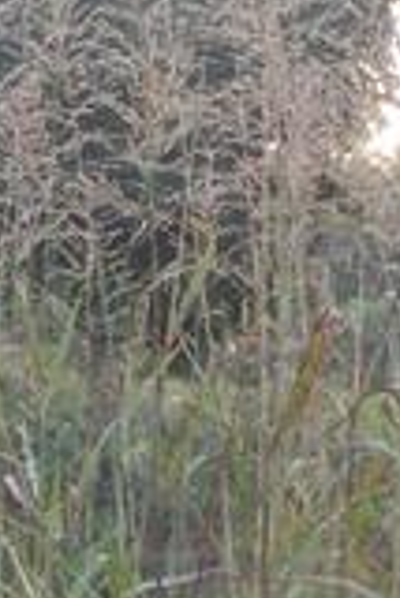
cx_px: 6
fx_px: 4573
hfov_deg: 5.0
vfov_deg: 7.5
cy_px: 21
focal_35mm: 275
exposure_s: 1/30
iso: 140
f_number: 4.8
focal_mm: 12
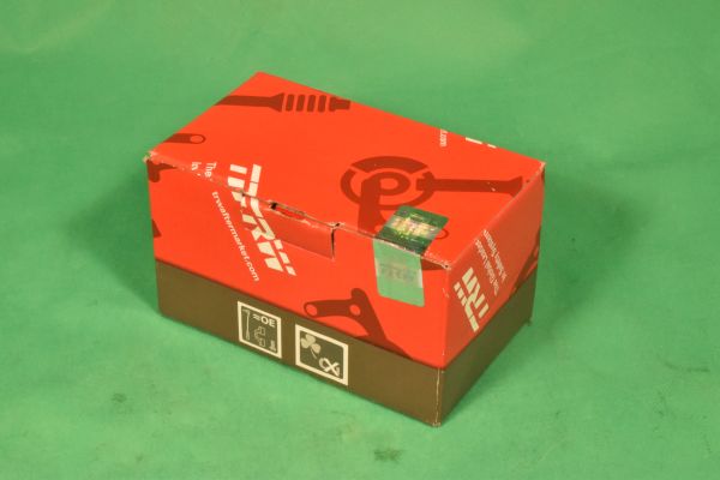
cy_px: 240
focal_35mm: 82
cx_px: 360
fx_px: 1650
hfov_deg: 24.6
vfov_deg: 16.6
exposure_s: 1/100
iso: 4000
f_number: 36
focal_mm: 55
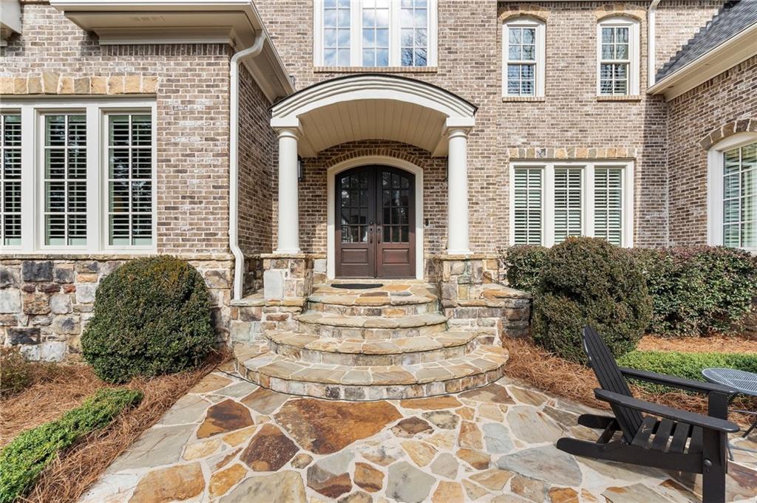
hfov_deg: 96.8
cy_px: 252
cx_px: 378
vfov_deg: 73.7
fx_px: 336
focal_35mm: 16
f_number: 16
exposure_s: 1/2500
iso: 640
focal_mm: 16
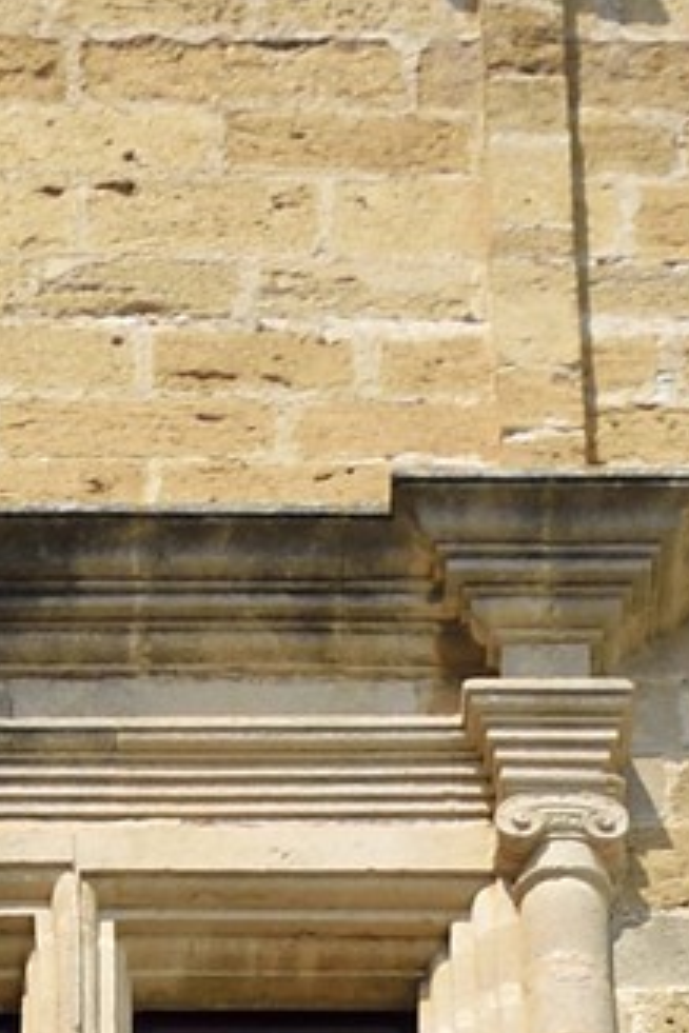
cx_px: 76
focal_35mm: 250
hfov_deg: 5.5
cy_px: 3164
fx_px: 7177
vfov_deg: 7.3
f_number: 5.6
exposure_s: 1/2500
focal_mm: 34
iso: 400
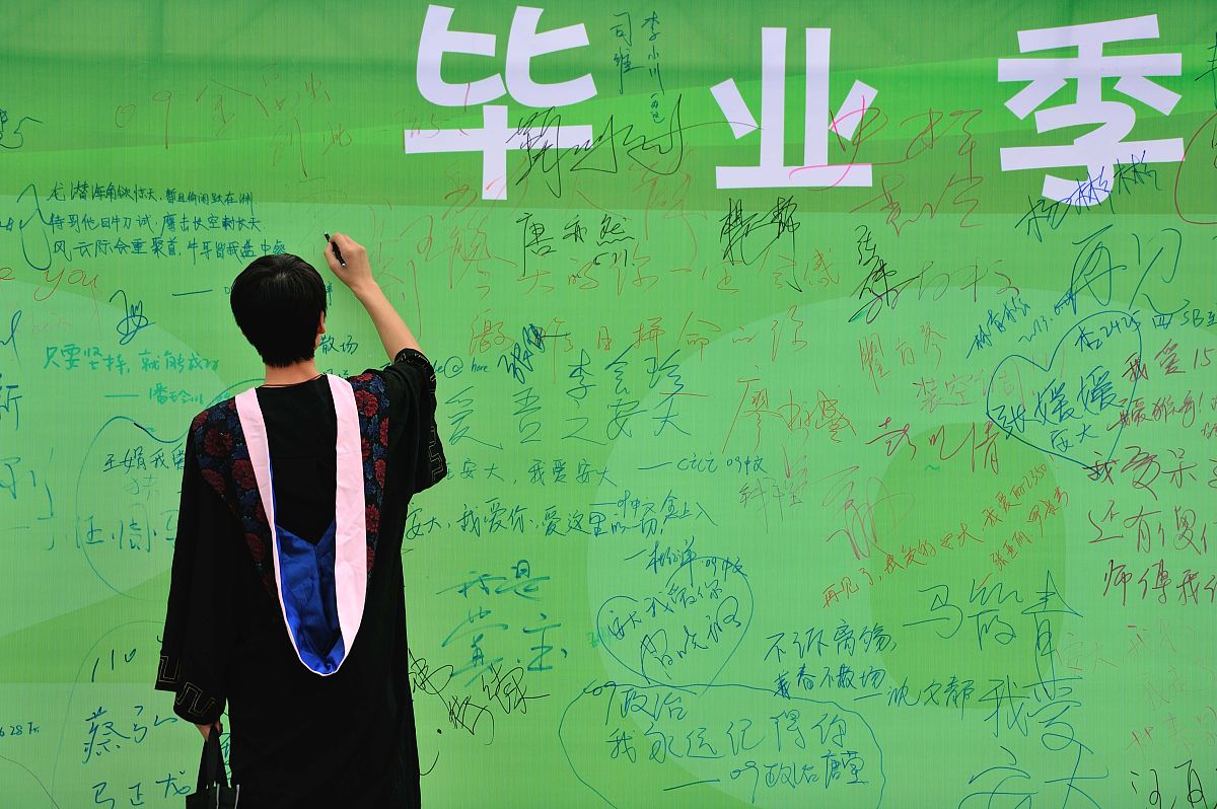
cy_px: 404
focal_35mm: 200
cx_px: 608
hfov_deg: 10.3
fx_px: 6755
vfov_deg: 6.9
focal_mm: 200
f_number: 2.8
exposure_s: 1/1000
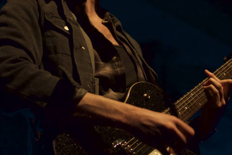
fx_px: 677
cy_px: 40
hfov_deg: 19.4
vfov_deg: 13.0
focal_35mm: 105
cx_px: 106
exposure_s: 1/160
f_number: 2.8
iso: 1600
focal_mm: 35
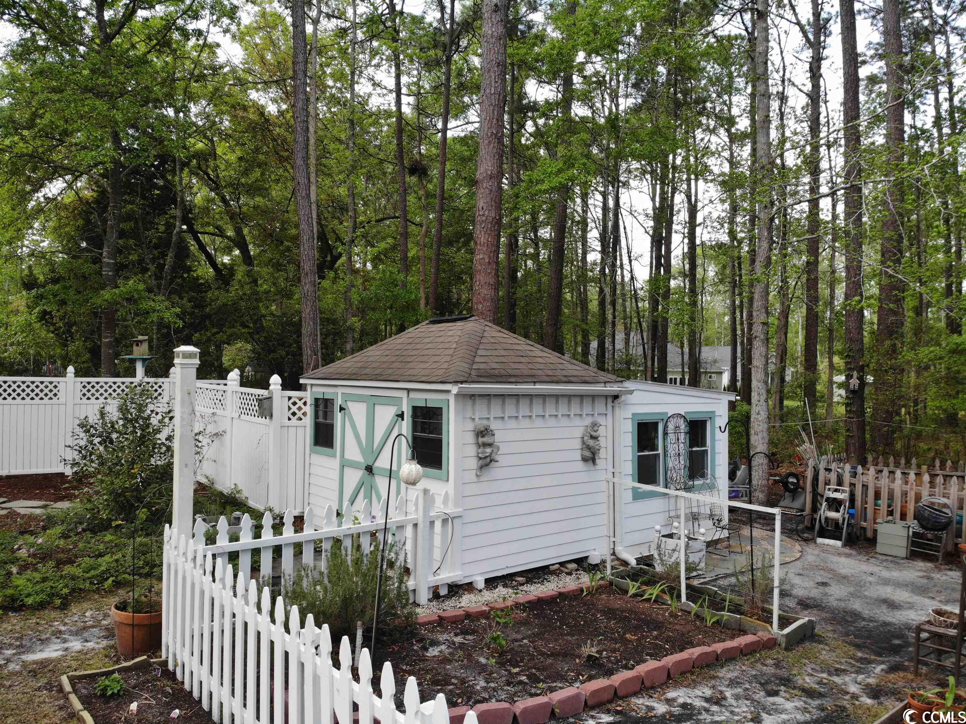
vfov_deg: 56.8
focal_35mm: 24
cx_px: 483
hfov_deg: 71.6
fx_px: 670
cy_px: 362
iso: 100
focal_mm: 4.5
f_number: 2.8
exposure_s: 1/51.8
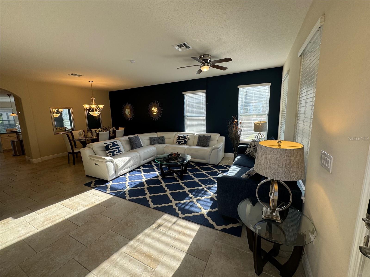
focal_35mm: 14
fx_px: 150
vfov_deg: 85.7
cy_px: 138
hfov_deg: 102.1
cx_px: 185
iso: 50
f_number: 2.2
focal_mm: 2.22
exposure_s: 1/120
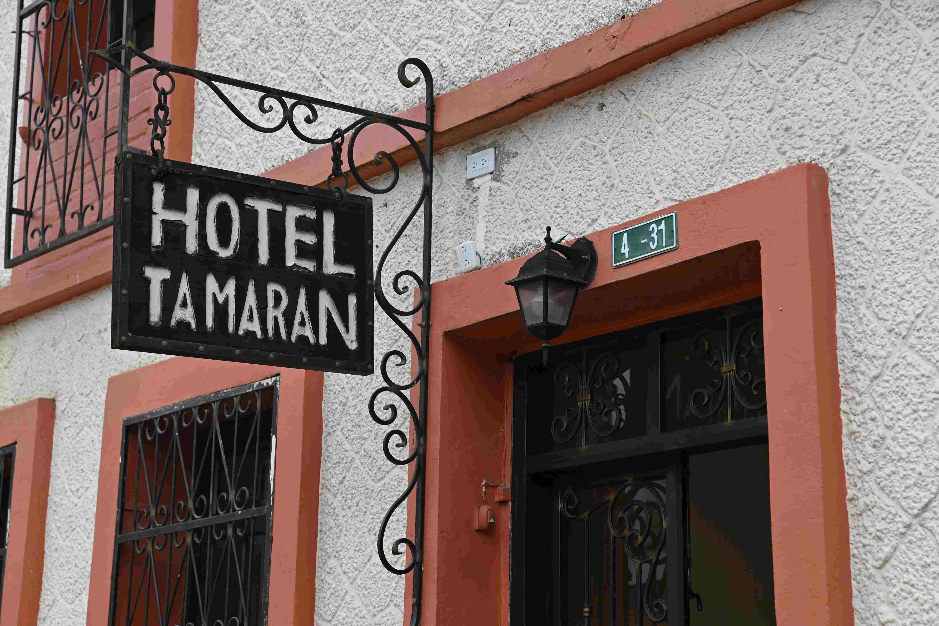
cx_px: 470
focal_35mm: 70
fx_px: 1826
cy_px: 313
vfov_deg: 19.5
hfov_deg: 28.8
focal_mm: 70
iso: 100
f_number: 6.3
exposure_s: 1/320
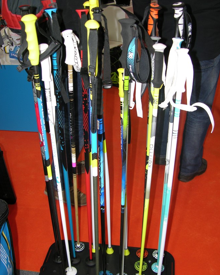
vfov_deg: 43.8
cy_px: 132
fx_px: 342
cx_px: 113
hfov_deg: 35.7
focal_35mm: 42
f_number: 2.8
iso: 50
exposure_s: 1/60.1
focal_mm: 8.9
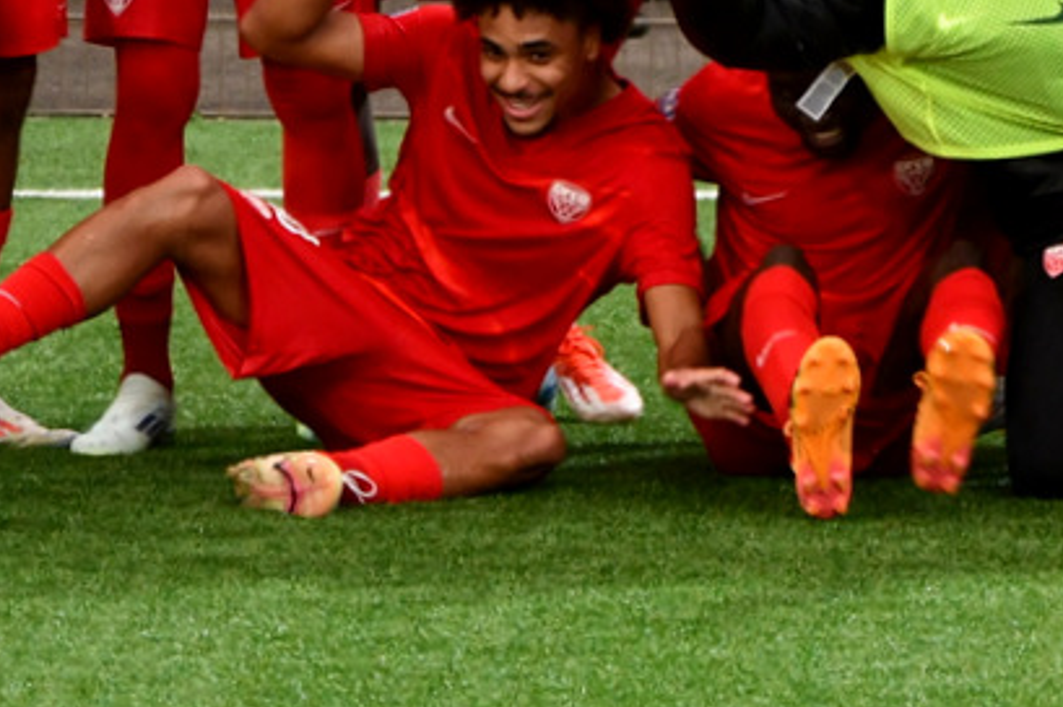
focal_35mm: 423
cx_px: 1466
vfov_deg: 3.2
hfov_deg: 4.9
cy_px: -222
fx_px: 12480
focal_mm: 72
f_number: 4.8
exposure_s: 1/125
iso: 1000
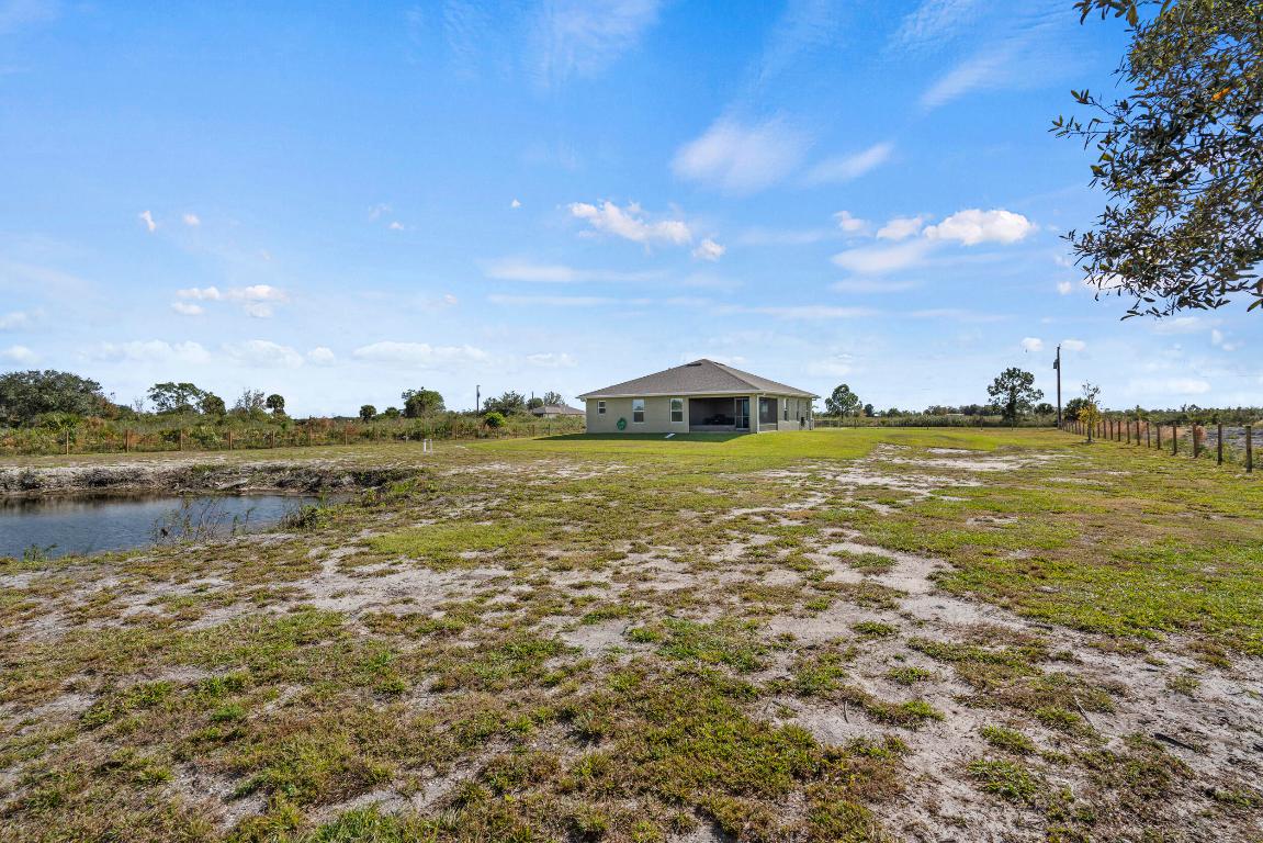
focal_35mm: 16
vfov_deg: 73.8
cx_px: 632
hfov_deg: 96.7
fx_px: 561
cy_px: 422
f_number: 8
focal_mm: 16
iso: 100
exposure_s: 1/125
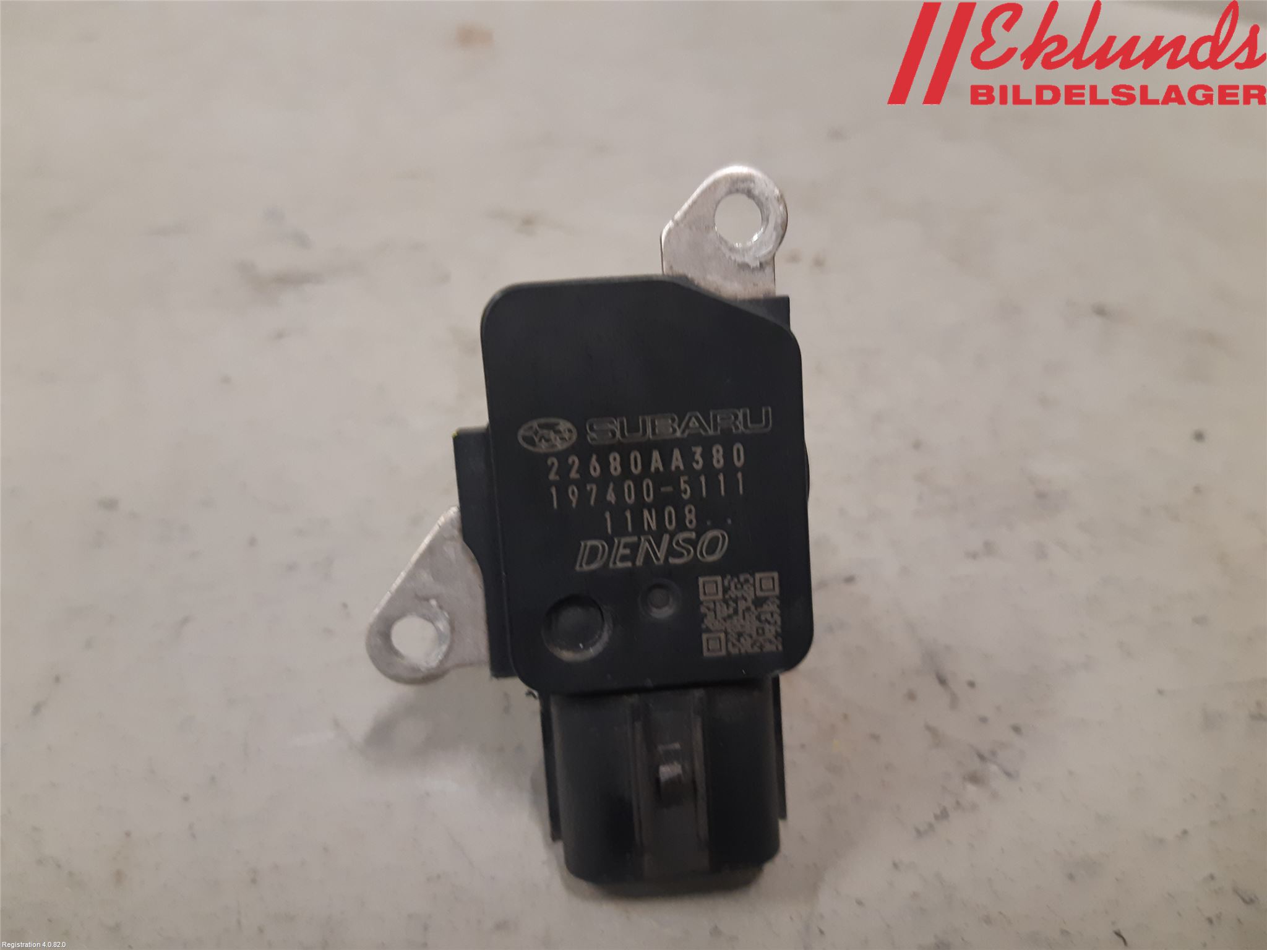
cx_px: 634
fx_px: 952
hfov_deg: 67.3
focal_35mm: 26
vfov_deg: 53.1
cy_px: 475
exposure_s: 1/50
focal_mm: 3.93
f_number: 1.7
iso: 200
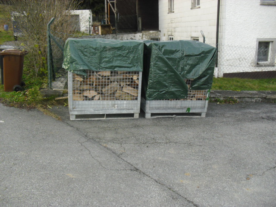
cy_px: 104
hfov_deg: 51.4
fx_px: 287
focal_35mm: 36
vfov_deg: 39.7
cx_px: 138
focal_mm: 6.3
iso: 200
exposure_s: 1/125
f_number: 3.1
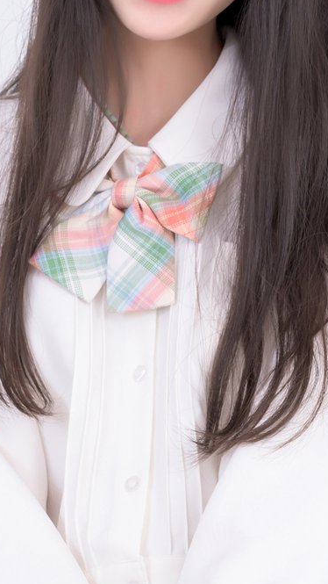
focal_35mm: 169
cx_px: 193
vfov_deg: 12.7
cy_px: 371
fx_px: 2613
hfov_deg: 7.2
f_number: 6.3
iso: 320
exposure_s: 1/160
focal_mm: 55
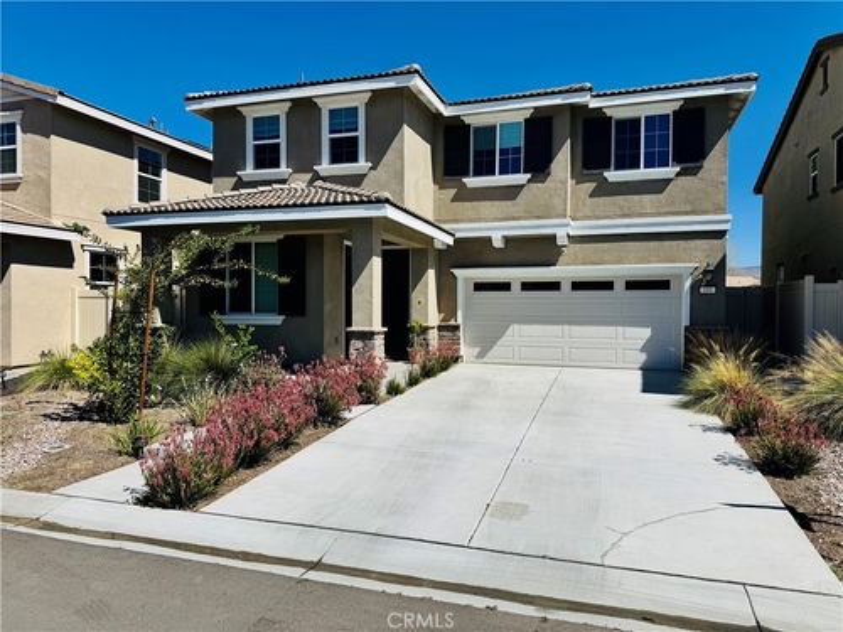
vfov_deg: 56.8
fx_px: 584
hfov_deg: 71.6
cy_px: 316
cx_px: 422
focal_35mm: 24
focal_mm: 6.76
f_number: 1.78
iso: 80
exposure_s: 1/7937
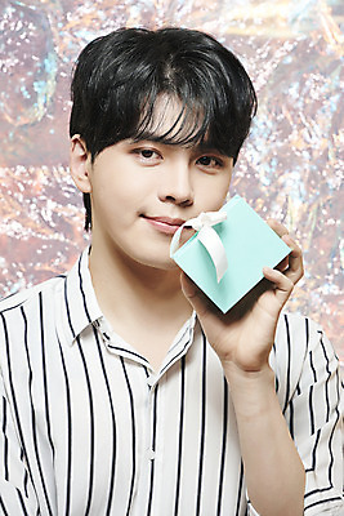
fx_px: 2220
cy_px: 258
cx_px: 172
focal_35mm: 155
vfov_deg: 13.2
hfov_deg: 8.9
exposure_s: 1/125
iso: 64
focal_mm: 155
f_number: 5.6
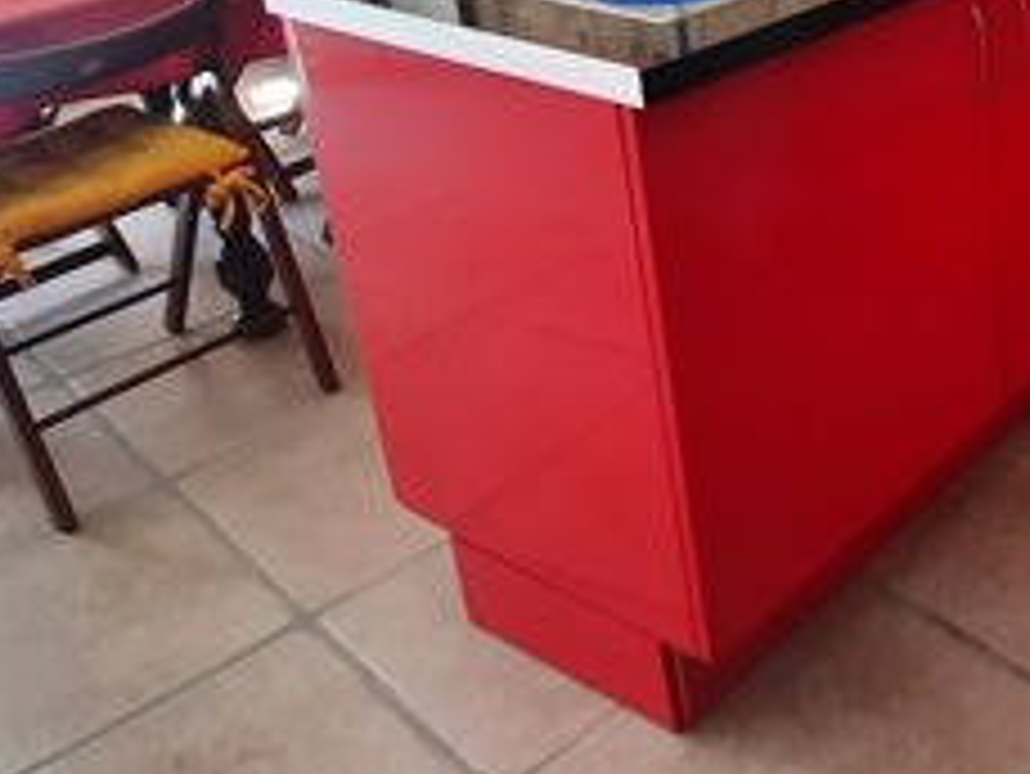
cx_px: 1226
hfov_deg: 36.5
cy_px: 9
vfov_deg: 33.1
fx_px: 1191
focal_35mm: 40
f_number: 2.2
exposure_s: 1/50
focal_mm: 1.74
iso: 100
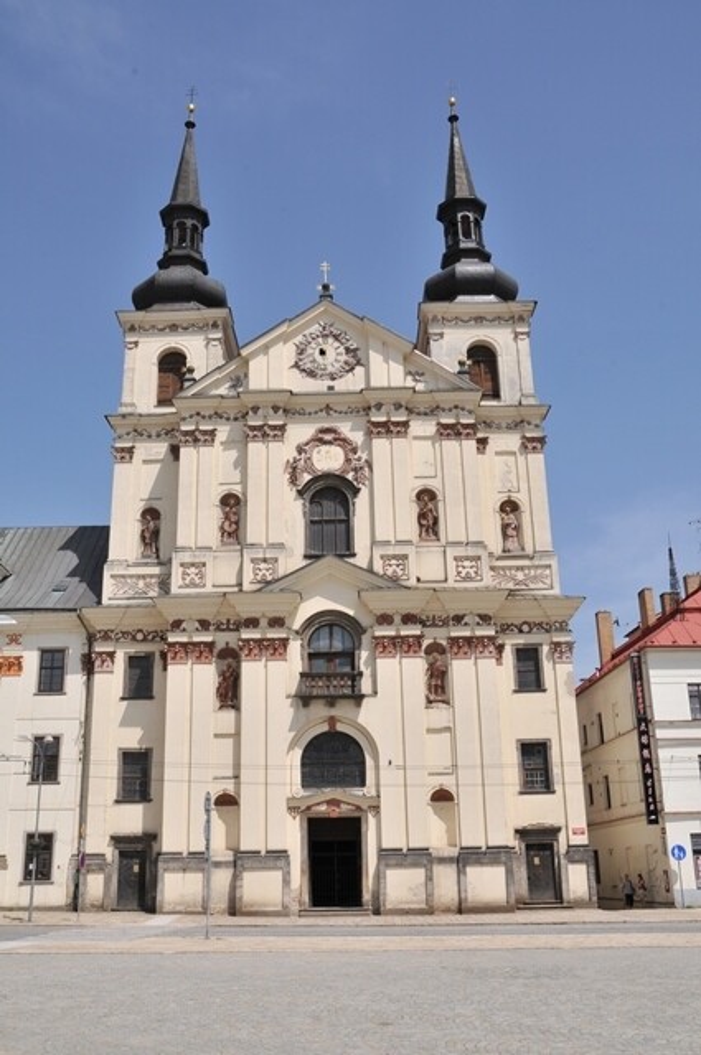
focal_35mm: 33
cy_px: 528
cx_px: 350
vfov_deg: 57.3
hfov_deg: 39.9
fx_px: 966
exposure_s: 1/200
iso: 200
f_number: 18
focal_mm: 22
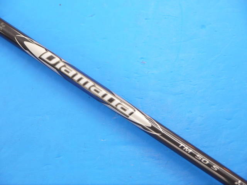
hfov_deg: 23.3
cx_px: 124
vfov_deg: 17.6
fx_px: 599
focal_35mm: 84
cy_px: 92
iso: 800
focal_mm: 42
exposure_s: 1/80
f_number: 5.6
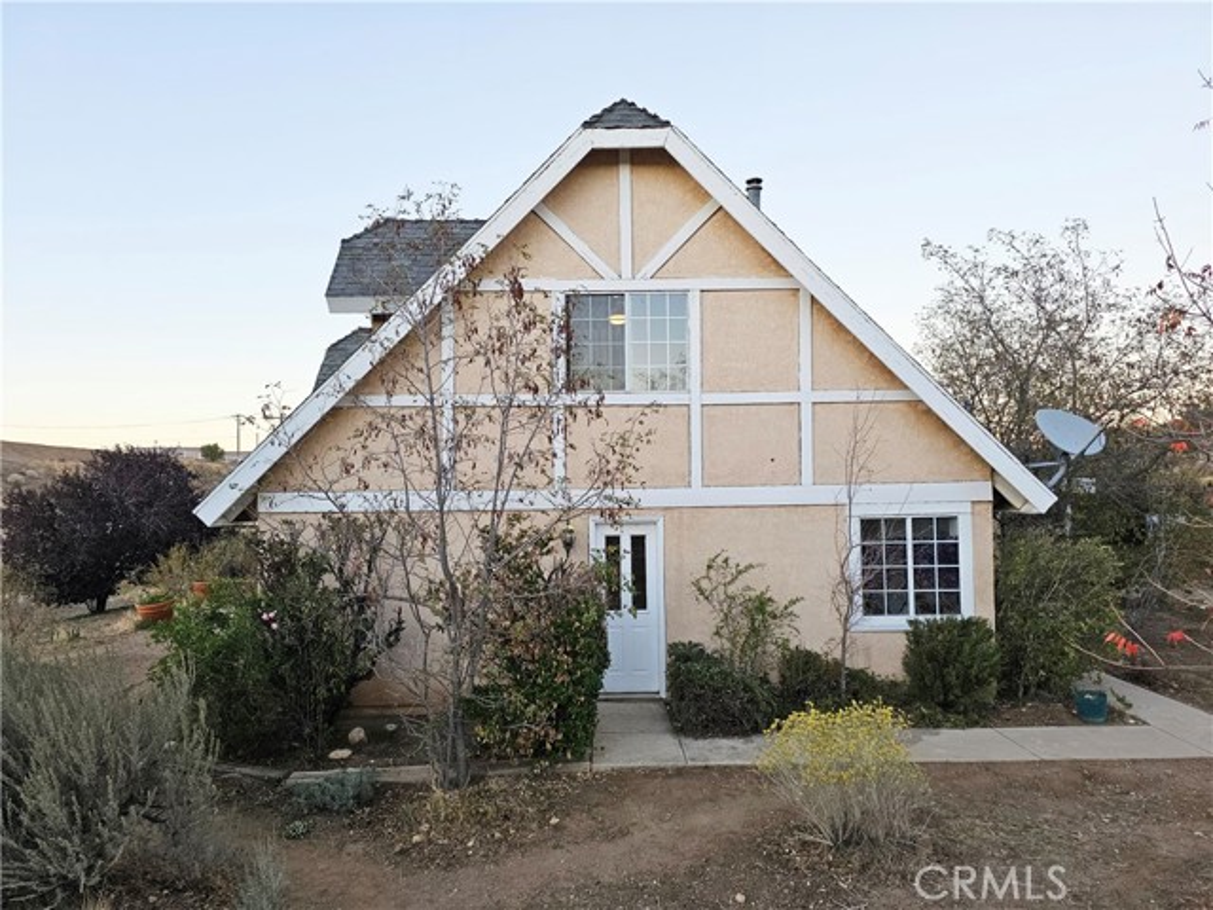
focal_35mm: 23
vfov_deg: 58.9
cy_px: 455
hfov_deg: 73.9
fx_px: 806
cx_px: 606
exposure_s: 1/359
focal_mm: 6.3
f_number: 1.7
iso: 100
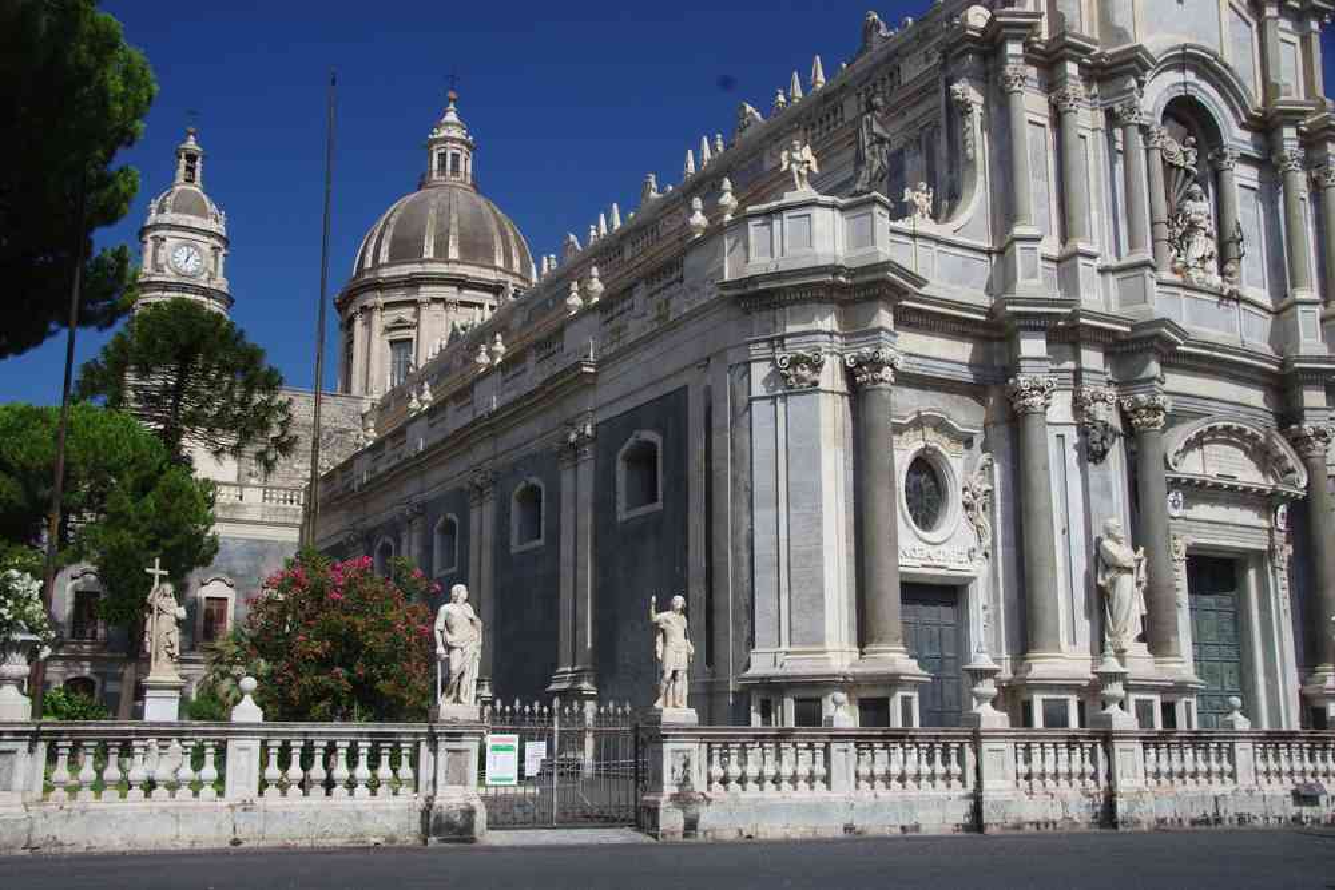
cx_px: 668
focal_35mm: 38
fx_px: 1391
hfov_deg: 51.3
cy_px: 445
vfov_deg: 35.5
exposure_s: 1/125
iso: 200
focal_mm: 25
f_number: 11
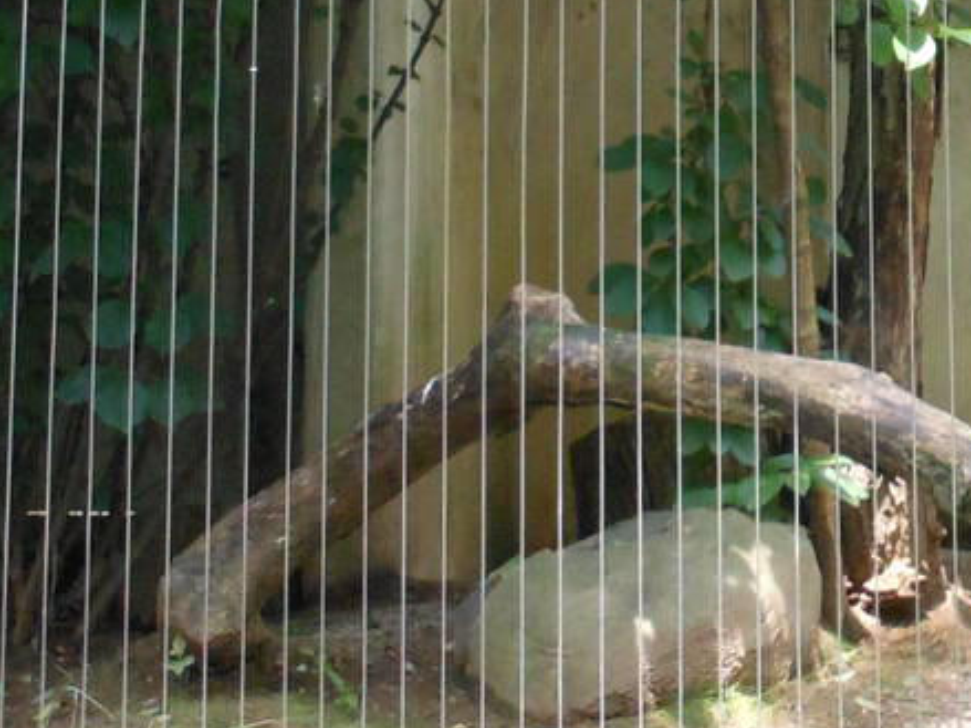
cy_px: -186
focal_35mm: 102
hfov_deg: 18.7
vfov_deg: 14.0
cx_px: 1004
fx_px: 2860
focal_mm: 5
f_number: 3.7
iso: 400
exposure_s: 1/80
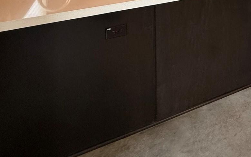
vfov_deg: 24.9
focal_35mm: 39
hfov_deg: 42.0
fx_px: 267
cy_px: -80
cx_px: 263
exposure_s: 1/60
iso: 200
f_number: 2.2
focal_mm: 2.22
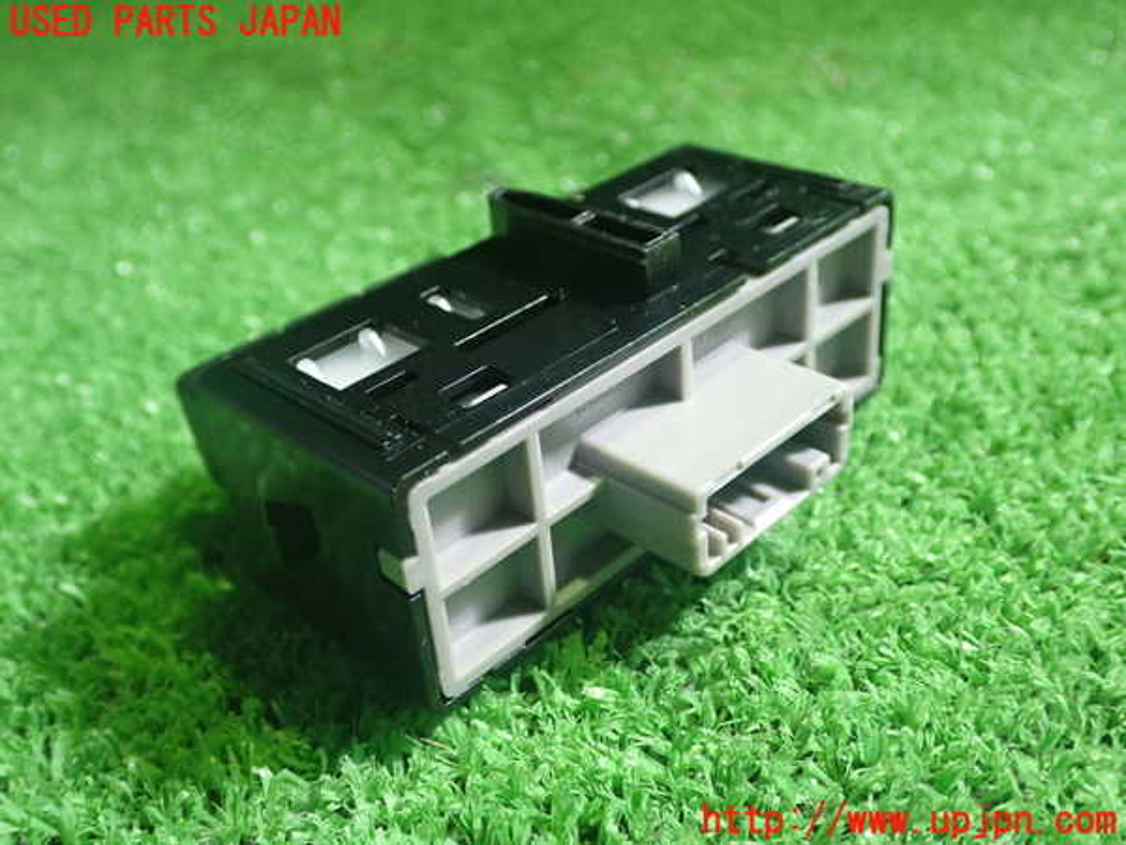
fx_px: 1236
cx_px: 563
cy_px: 422
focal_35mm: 38
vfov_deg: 37.7
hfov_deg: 49.0
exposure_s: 1/40
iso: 800
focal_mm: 6.83
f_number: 2.7
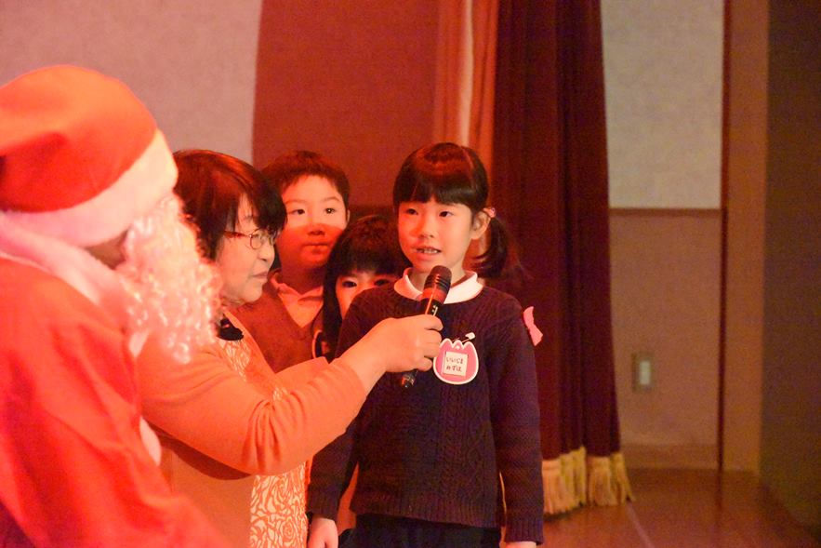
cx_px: 410
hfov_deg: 18.3
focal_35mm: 112
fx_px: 2554
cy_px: 274
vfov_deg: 12.2
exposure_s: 1/250
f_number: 8
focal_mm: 112
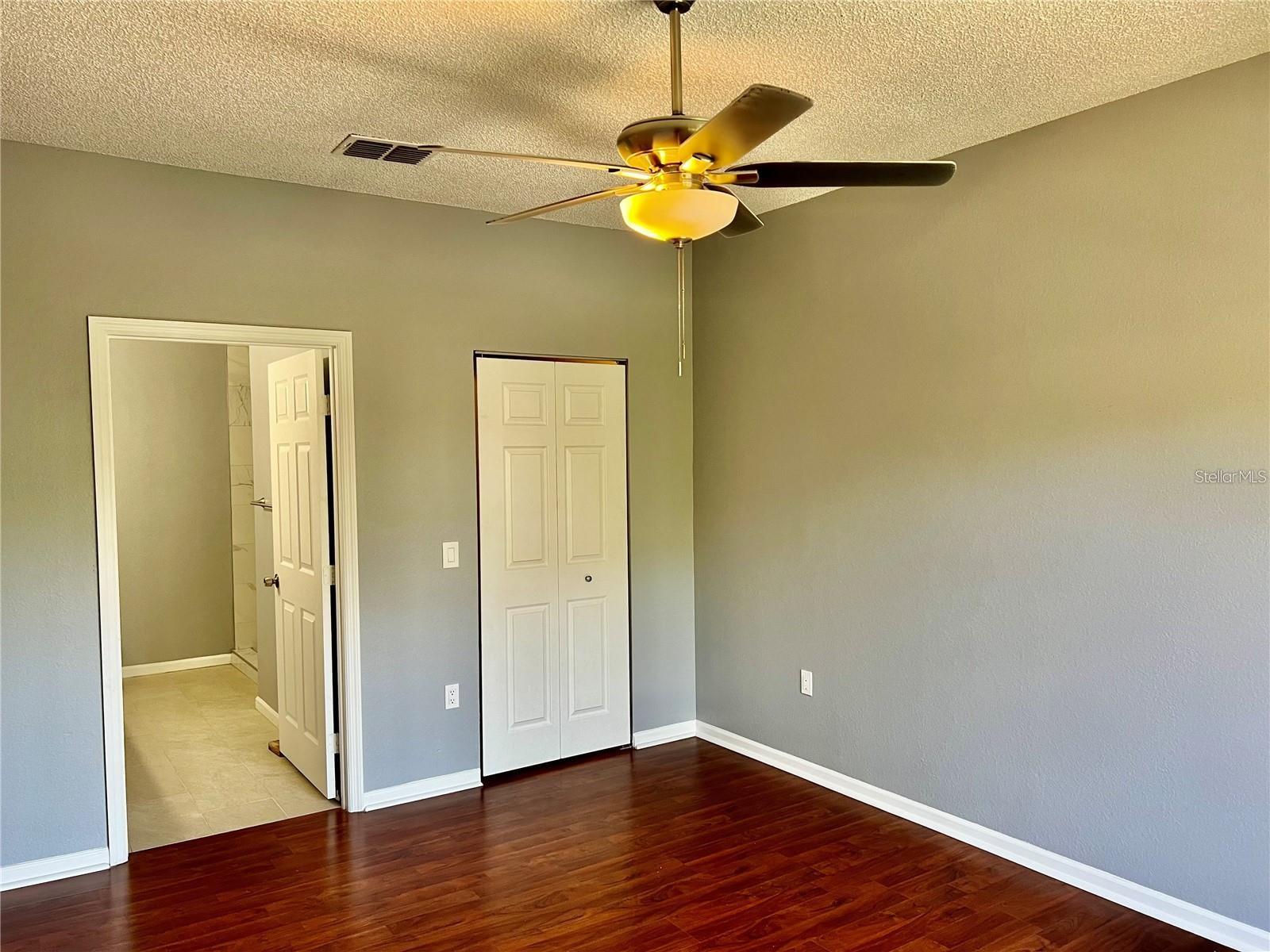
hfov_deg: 67.3
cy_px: 476
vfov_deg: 53.1
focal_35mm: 26
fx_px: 954
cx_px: 635
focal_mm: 5.7
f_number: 1.5
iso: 125
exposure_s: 1/91
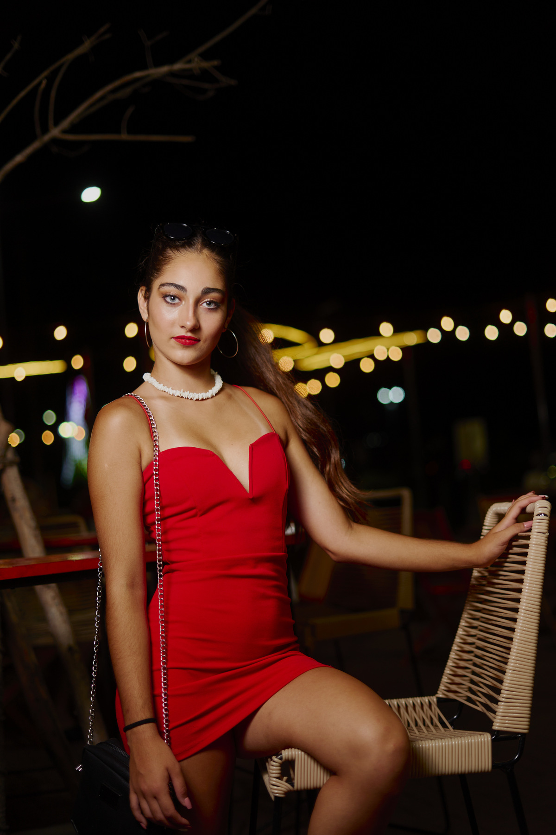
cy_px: 418
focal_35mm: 50
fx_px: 1158
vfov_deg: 39.6
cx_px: 278
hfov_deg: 27.0
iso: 200
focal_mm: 50
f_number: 1.8
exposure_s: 1/250
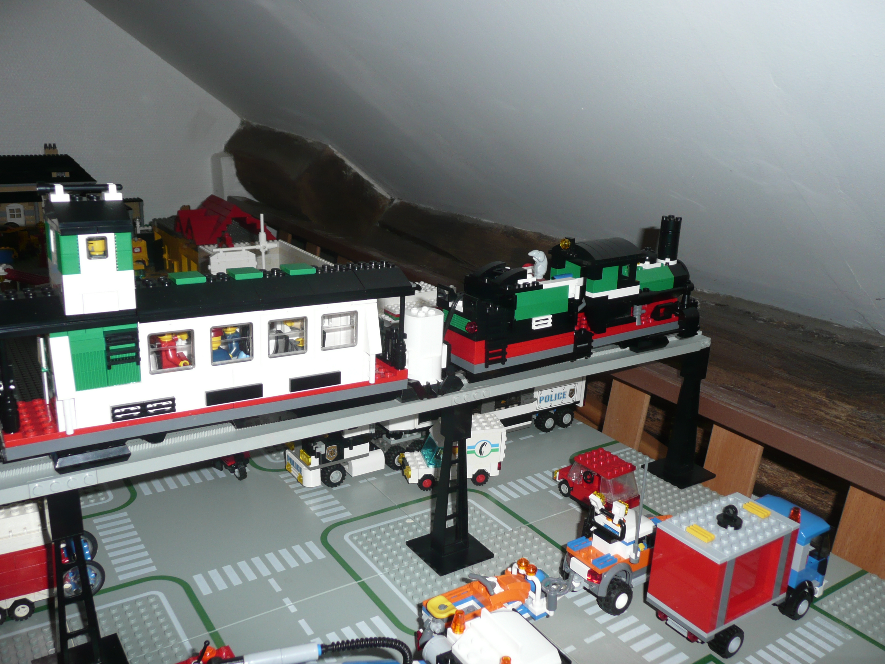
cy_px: 332
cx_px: 442
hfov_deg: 60.0
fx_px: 767
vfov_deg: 46.8
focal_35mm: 30
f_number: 3.4
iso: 100
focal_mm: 4.9
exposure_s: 1/30
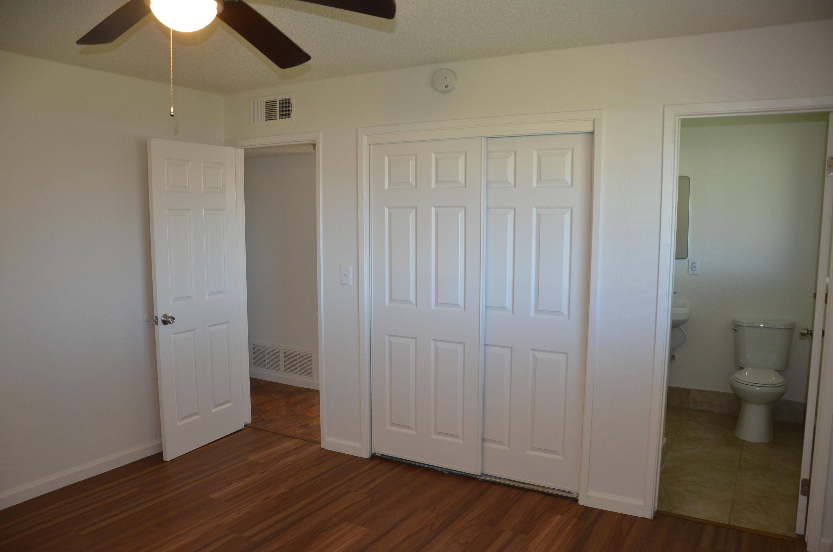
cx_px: 416
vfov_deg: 47.7
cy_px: 276
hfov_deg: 67.5
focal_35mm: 27
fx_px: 623
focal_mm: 18
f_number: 3.5
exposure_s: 1/60
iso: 640
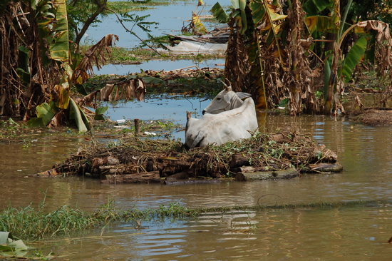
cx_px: 196
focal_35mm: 174
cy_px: 130
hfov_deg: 11.8
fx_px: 1893
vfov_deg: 7.9
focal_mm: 116
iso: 200
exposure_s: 1/320
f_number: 10
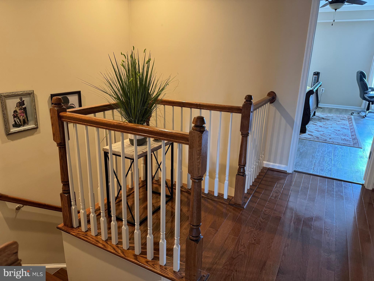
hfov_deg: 71.6
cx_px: 187
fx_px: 259
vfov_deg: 56.8
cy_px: 140
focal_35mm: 24
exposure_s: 1/60
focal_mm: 6.76
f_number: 1.78
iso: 400
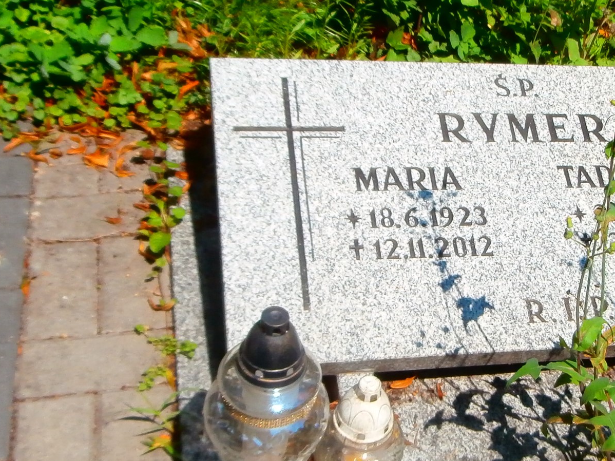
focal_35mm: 60
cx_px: 491
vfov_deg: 24.4
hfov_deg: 31.4
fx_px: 1066
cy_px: 203
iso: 100
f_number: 3
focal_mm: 4.2
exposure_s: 1/1250
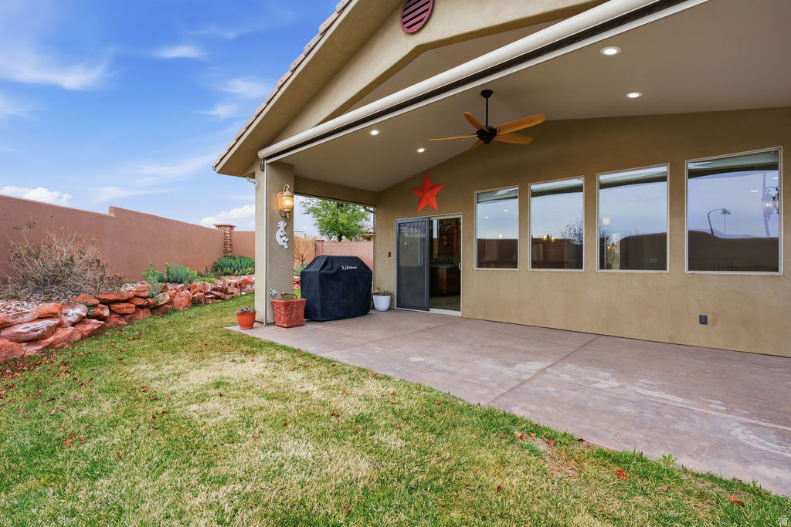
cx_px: 396
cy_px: 264
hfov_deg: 96.7
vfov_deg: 73.8
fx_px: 352
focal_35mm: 16
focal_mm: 16
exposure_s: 1/1000
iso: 800
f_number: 7.1
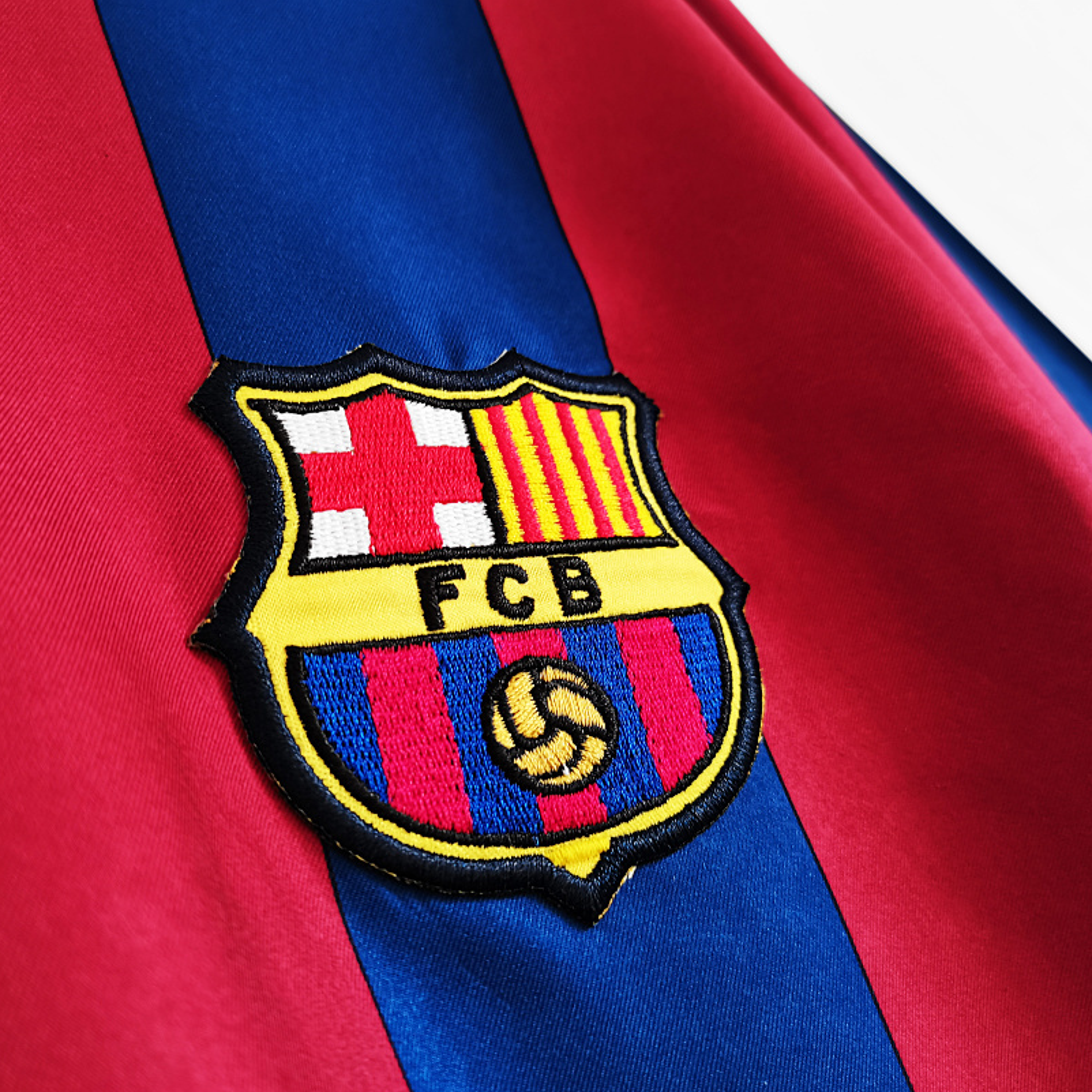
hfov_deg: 52.5
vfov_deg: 52.5
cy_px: 547
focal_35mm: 31
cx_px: 511
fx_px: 1106
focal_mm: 5.58
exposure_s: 1/50
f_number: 1.8
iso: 250
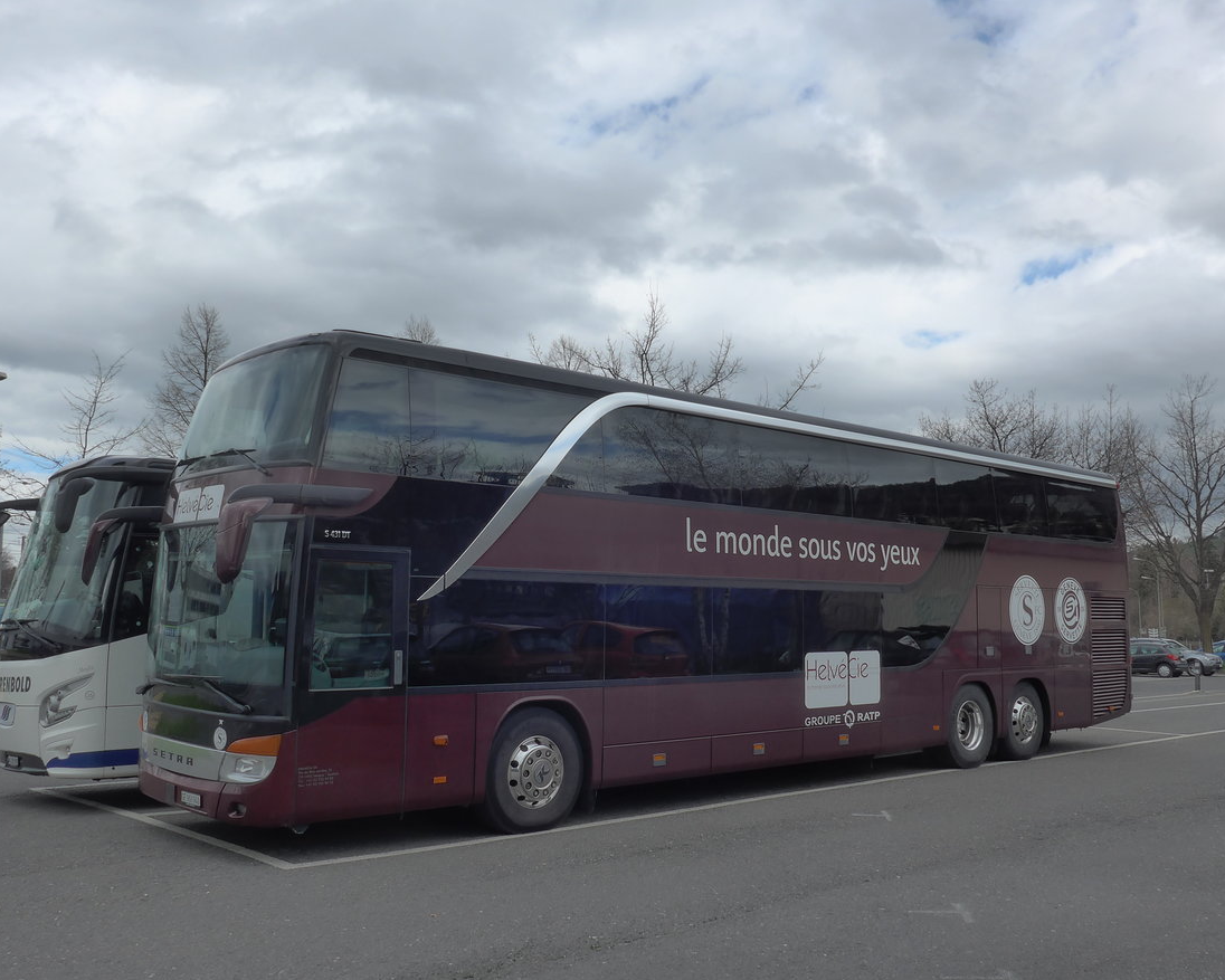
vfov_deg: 47.1
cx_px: 574
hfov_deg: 57.1
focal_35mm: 31
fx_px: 1124
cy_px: 493
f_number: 5
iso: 160
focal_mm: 6
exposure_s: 1/640
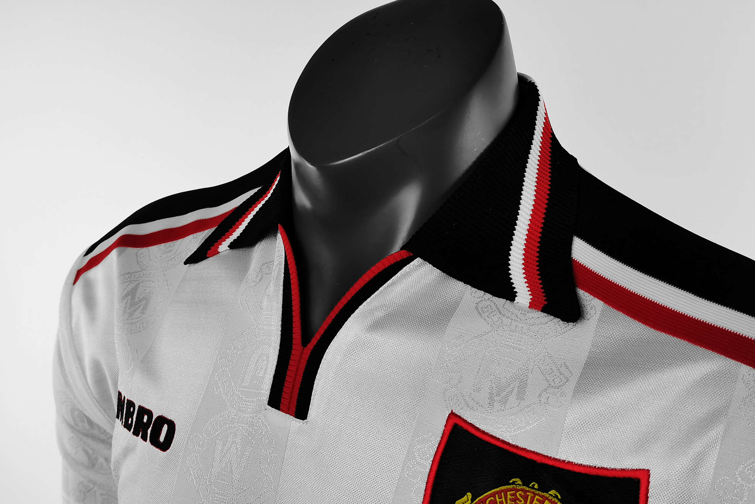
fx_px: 881
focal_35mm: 42
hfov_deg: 46.4
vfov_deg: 31.9
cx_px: 379
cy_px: 219
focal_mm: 5.58
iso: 80
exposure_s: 1/60
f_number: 1.8
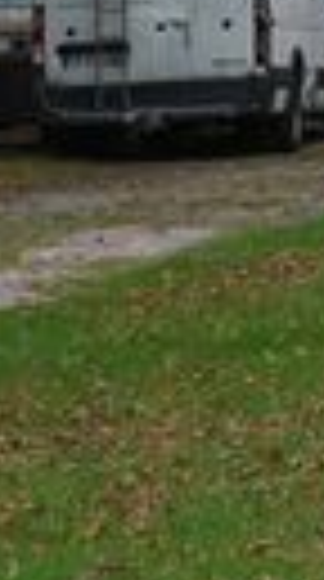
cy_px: -728
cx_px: 1822
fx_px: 5654
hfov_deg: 3.0
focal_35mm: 368
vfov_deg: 5.7
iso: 100
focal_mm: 43
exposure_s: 1/250
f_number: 6.3
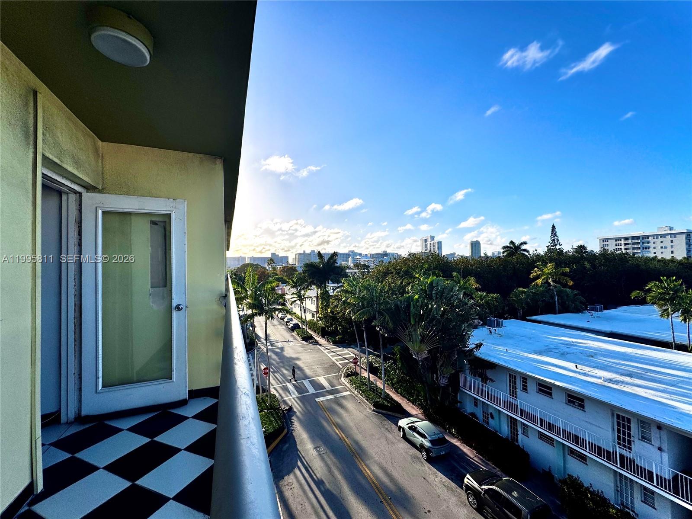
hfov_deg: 102.1
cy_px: 260
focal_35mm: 14
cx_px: 346
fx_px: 280
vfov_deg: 85.7
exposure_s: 1/1709
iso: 50
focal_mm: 2.22
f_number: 2.2
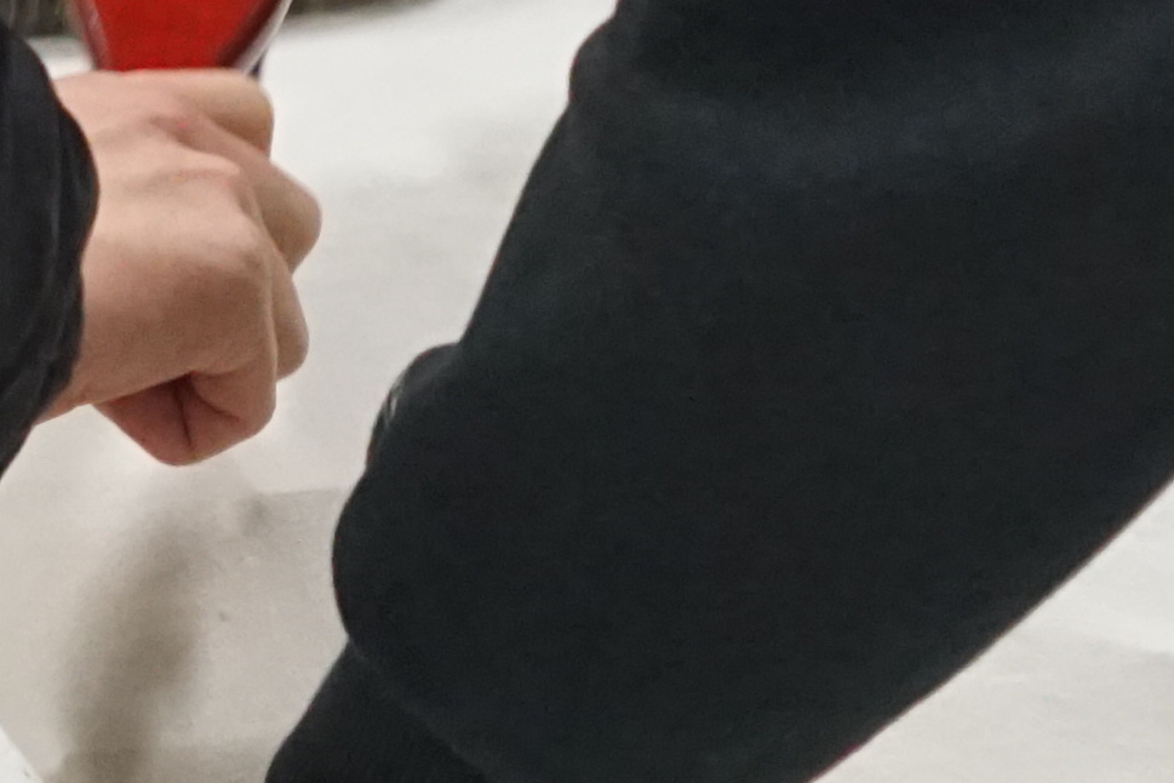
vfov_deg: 5.9
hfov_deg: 9.1
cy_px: -1231
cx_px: -252
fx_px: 7272
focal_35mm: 223
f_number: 2.8
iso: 2000
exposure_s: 1/160
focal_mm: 24
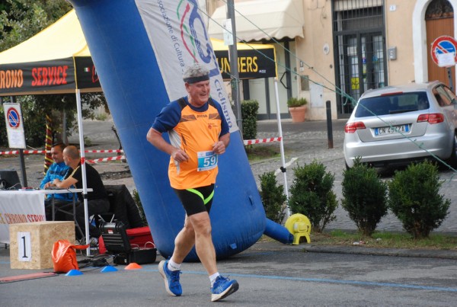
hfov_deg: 18.1
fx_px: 1431
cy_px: 154
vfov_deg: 12.2
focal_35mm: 112
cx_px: 228
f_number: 5.6
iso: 1000
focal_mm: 75
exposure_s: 1/800
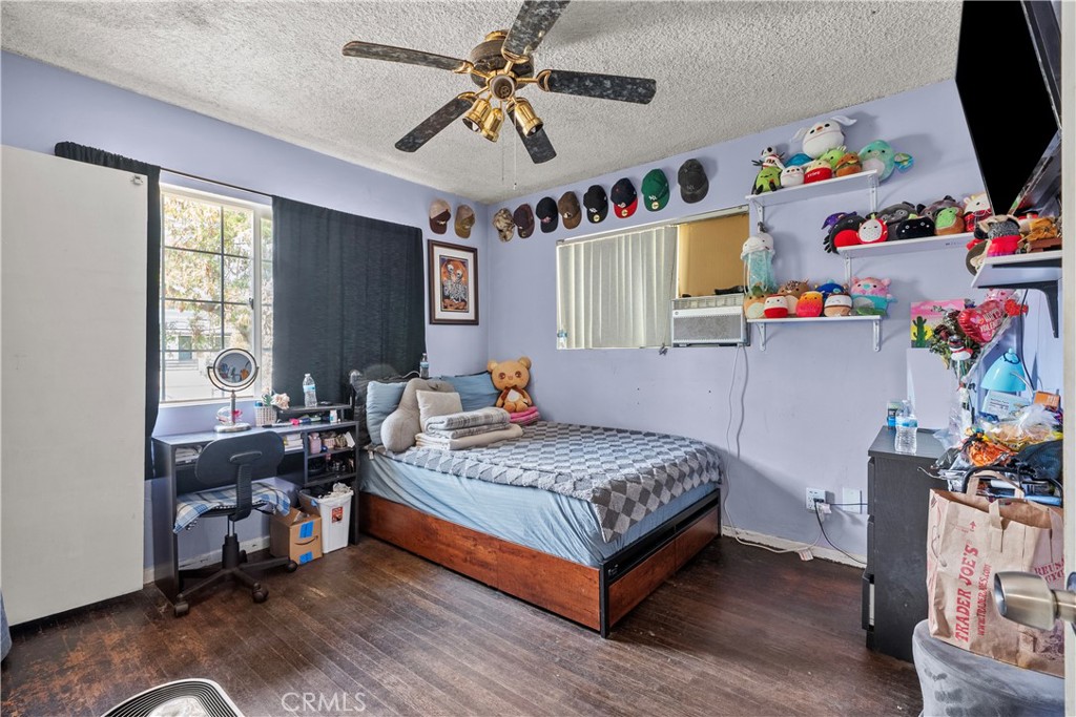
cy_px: 358
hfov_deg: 100.4
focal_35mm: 15
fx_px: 448
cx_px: 538
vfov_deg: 77.3
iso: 640
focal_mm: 15
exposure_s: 1/1.67
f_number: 9
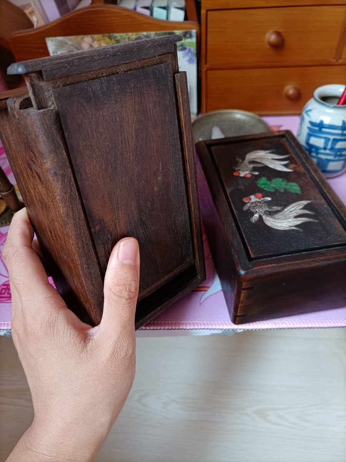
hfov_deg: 53.1
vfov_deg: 67.3
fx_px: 347
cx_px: 173
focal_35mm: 26
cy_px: 231
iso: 1439
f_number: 1.8
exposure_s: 1/33.3
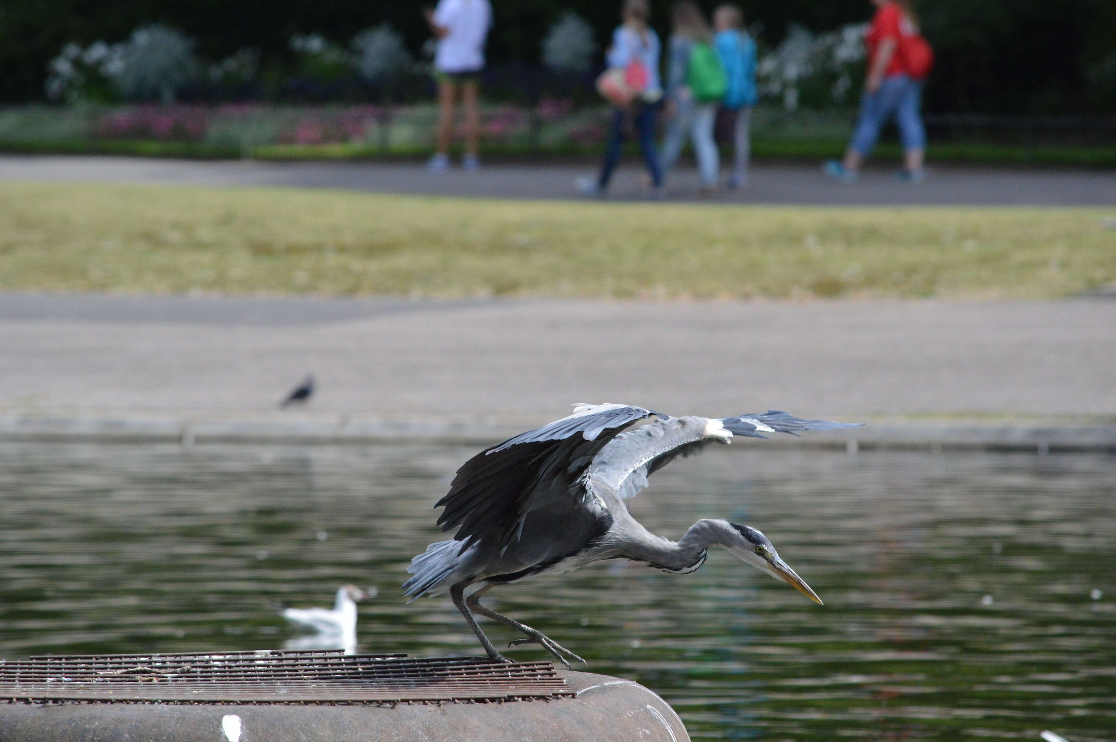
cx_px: 558
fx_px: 9290
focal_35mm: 300
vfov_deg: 4.6
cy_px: 371
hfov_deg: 6.9
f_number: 7.1
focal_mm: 200
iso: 1600
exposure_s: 1/3200
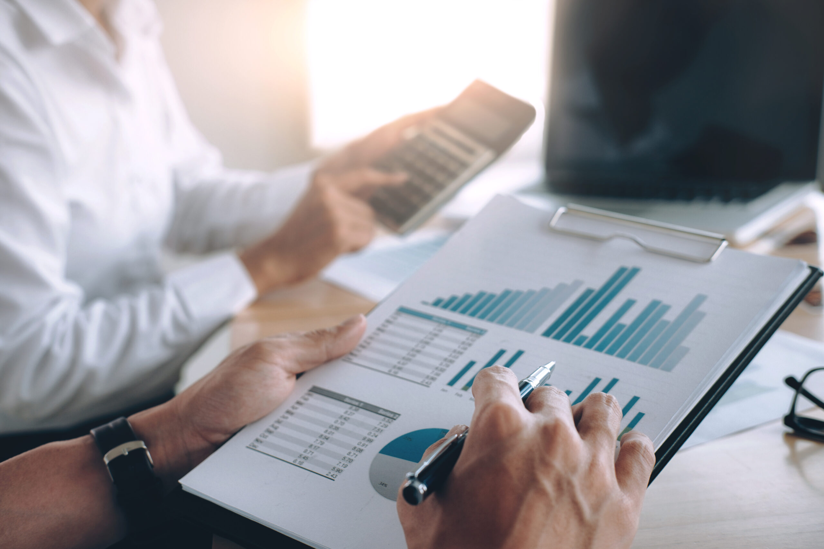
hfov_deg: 37.5
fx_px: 1213
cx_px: 412
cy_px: 274
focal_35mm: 53
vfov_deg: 25.5
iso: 250
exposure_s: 1/180
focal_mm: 35
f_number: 3.2
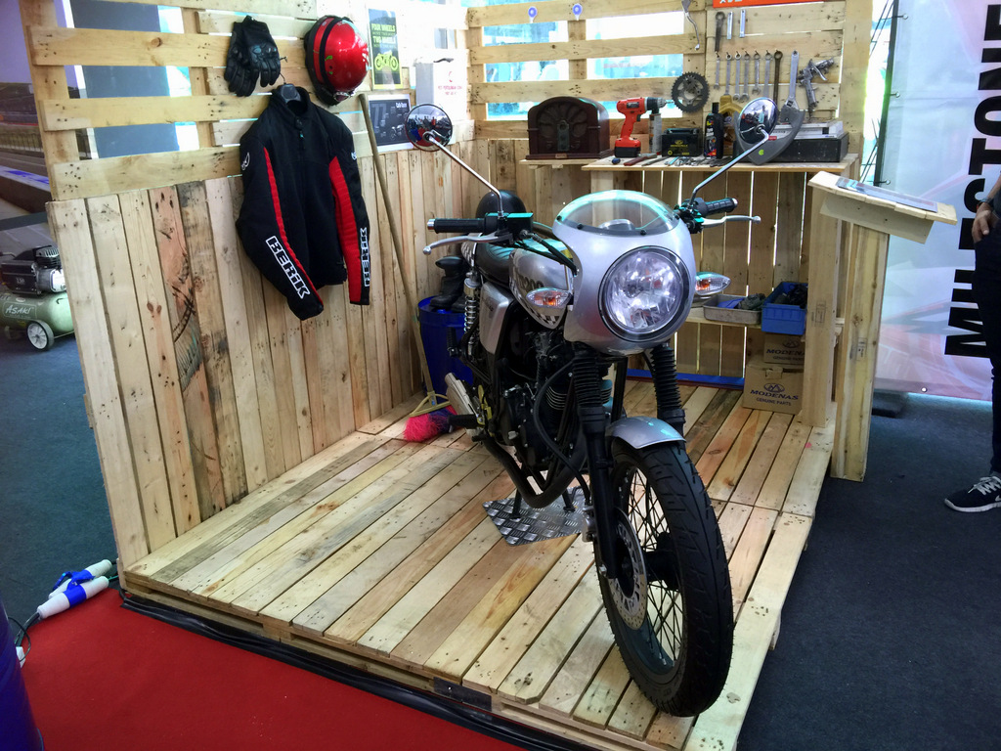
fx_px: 839
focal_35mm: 29
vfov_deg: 48.2
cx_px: 500
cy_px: 376
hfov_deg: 61.7
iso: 64
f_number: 2.2
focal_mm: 4.15
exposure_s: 1/33
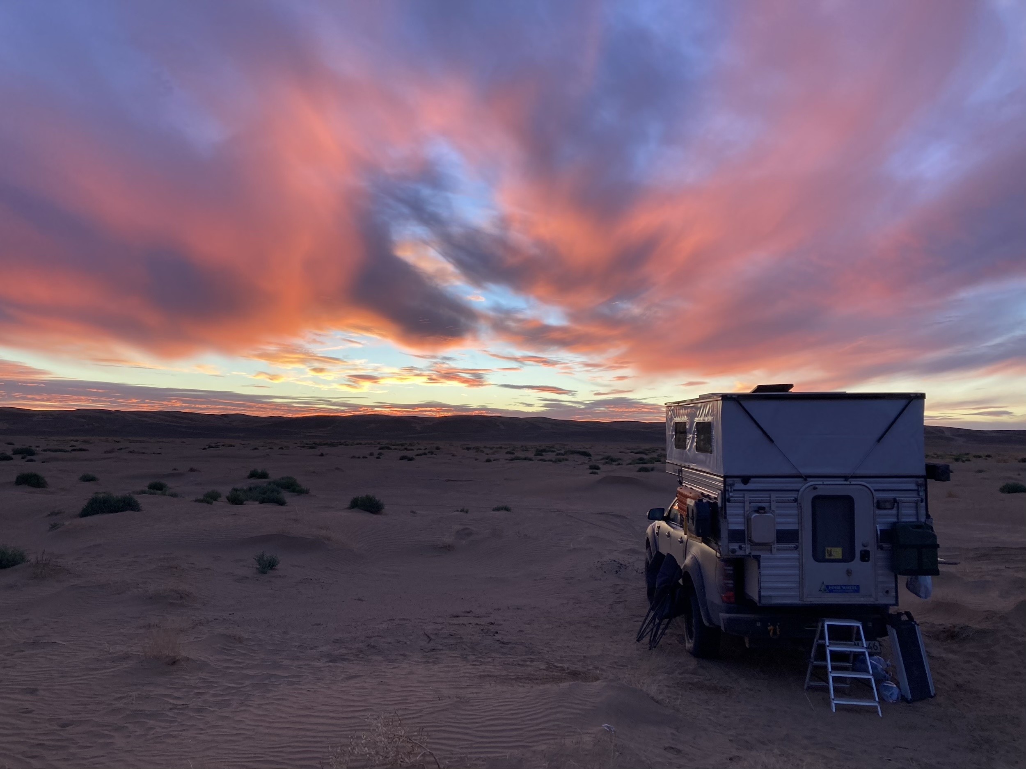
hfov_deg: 63.4
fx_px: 830
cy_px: 384
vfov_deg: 49.7
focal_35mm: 28
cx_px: 513
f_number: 1.8
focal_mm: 3.99
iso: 50
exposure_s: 1/121
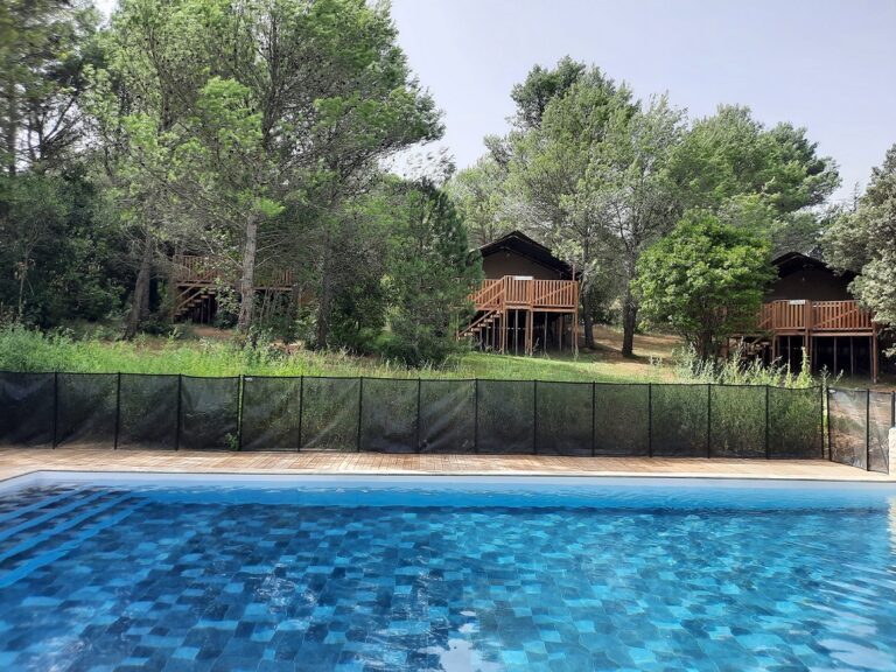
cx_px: 448
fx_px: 647
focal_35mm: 25
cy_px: 336
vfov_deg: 54.9
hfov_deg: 69.4
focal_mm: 4.6
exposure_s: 1/330
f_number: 2
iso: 32
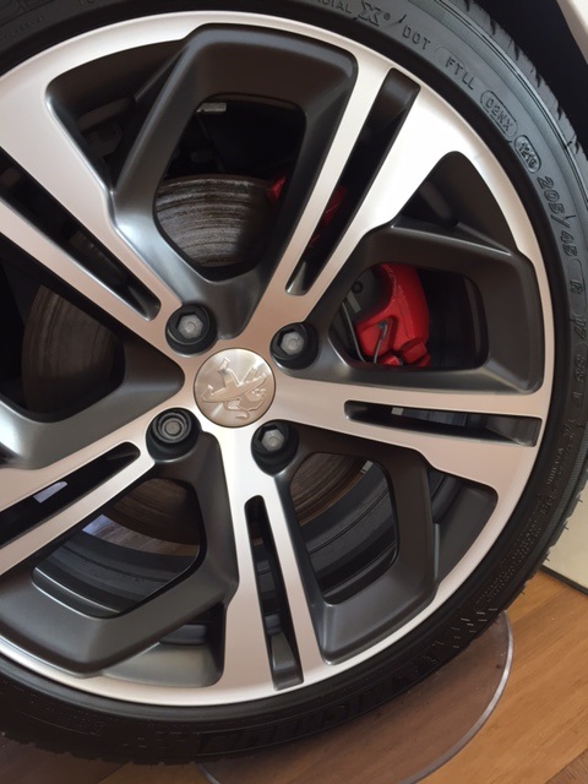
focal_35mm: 29
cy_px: 392
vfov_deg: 61.7
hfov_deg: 48.2
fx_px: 657
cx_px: 294
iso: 64
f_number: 2.2
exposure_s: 1/30
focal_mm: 4.15
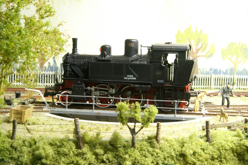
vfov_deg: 15.2
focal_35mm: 90
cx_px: 124
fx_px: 619
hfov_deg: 22.6
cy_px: 82
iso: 200
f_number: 32
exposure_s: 6
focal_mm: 60
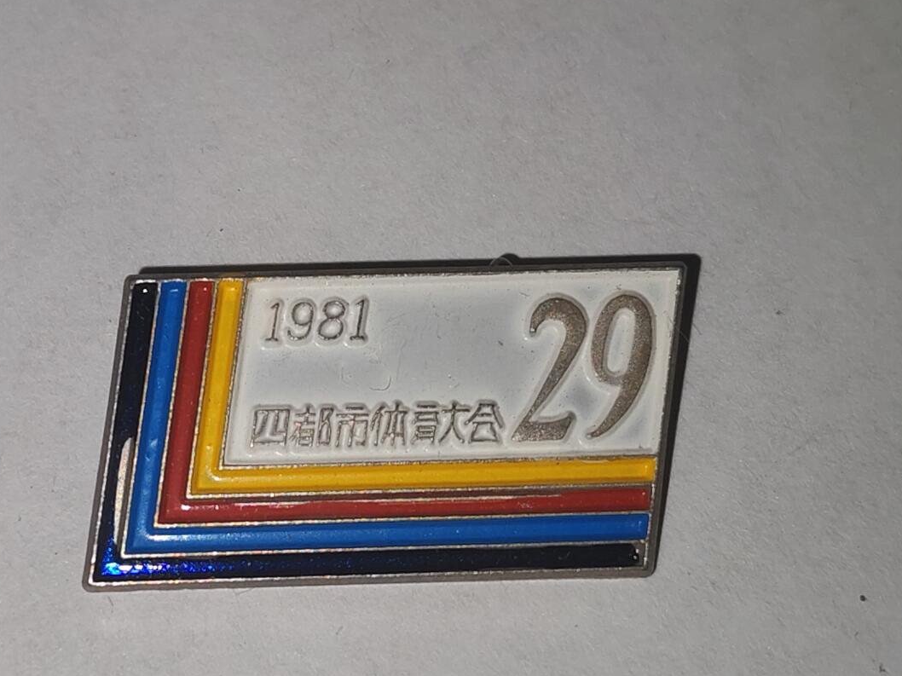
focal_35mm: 90
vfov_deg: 16.4
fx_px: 2345
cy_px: 436
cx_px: 366
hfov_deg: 21.7
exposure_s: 1/100
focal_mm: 5.52
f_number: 1.95
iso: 64
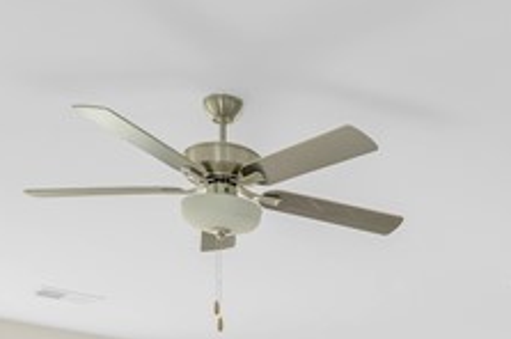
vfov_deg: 15.0
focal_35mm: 78
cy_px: 622
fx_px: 1106
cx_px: 423
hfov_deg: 25.5
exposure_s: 1/125
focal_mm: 16
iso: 320
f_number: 7.1
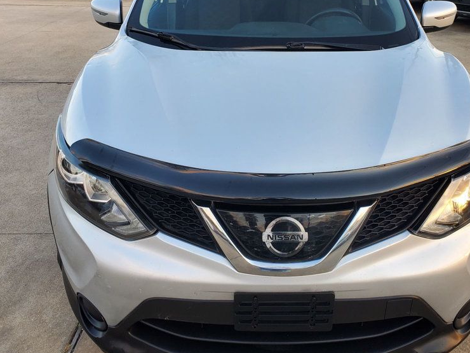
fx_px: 489
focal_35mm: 36
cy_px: 144
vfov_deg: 39.5
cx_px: 271
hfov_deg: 51.2
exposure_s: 1/120
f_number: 2.4
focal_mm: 4.3
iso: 50
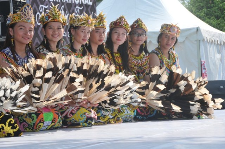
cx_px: 112
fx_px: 889
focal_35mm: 142
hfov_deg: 14.4
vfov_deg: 9.6
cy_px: 74
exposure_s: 1/60
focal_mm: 95
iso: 200
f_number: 16
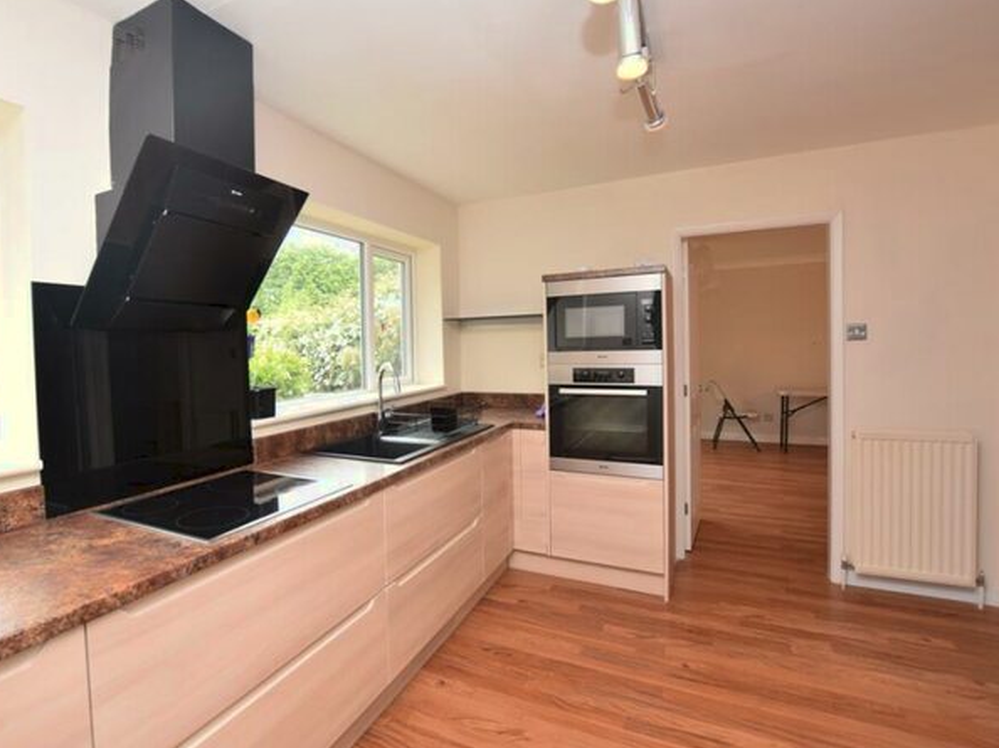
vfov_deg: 74.7
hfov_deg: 90.5
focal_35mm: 17
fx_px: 490
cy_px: 361
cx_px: 431
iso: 800
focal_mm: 10
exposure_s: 1/125
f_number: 5.6
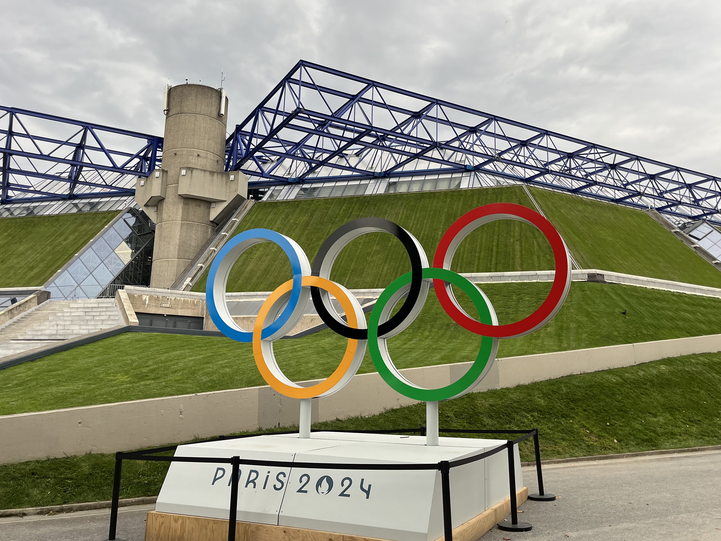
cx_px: 376
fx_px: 646
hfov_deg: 58.3
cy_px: 244
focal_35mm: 31
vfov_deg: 45.4
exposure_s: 1/319
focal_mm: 5.1
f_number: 1.6
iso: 50
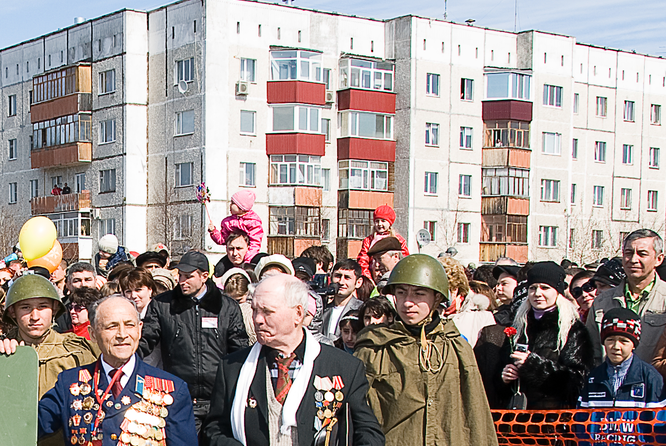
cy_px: 479
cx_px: 68
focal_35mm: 69
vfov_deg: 19.1
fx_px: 1278
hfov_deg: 28.1
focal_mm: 18
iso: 100
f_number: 8
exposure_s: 1/200
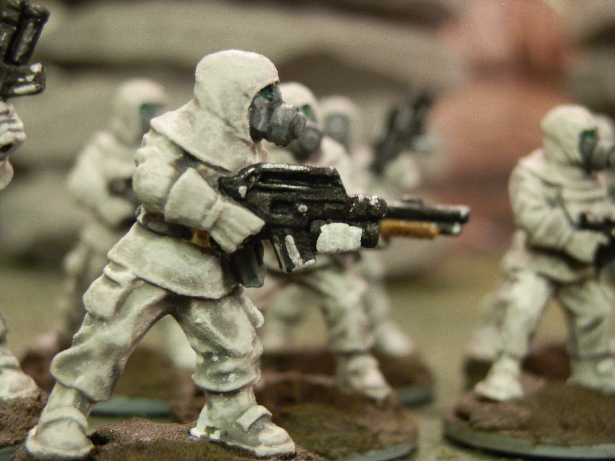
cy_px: 230
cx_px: 308
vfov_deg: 24.0
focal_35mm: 61
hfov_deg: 31.7
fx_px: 1084
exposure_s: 1/8
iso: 320
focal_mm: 10.99
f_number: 3.7
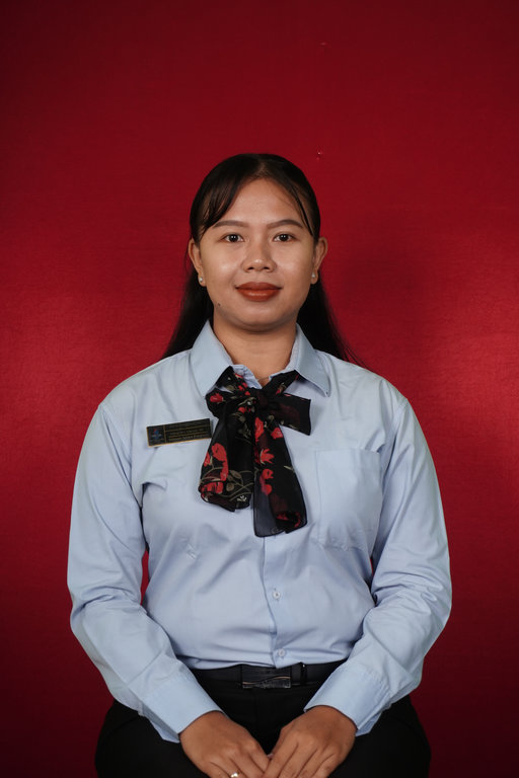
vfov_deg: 27.0
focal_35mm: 75
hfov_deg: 18.2
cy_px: 389
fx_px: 1622
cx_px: 260
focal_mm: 50
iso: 400
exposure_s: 1/160
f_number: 6.3
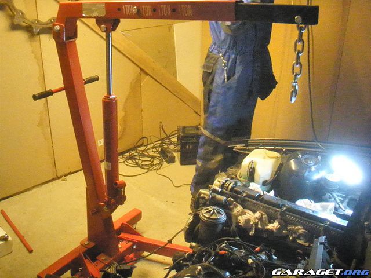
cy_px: 139
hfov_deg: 49.0
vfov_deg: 37.7
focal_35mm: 38
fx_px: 407
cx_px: 186
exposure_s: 1/25
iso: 3200
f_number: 3.5
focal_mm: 6.7
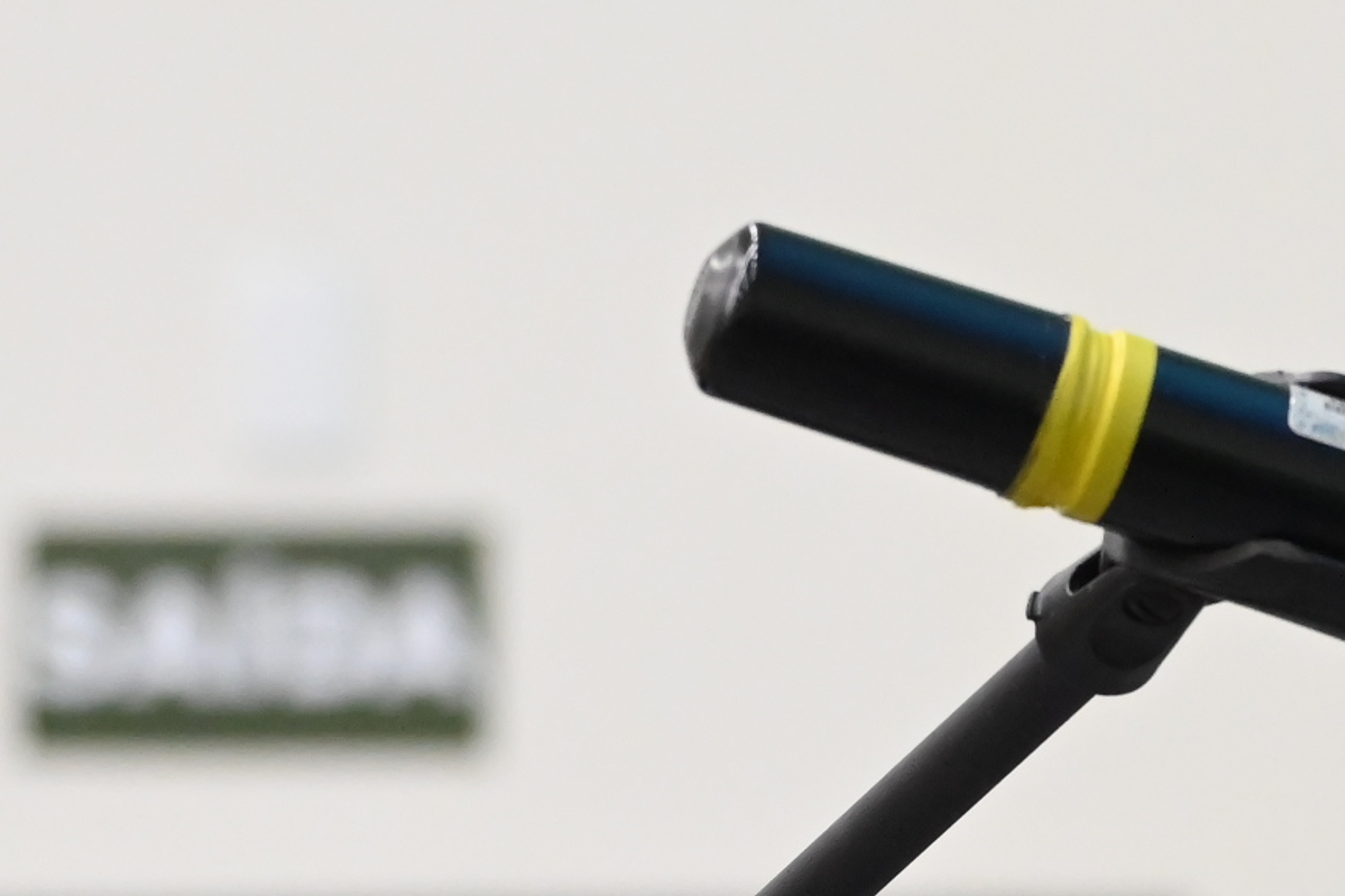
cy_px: 1194
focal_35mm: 397
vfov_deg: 3.5
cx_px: 2085
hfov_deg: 5.1
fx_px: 14829
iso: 2500
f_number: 4
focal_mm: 83
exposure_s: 1/125
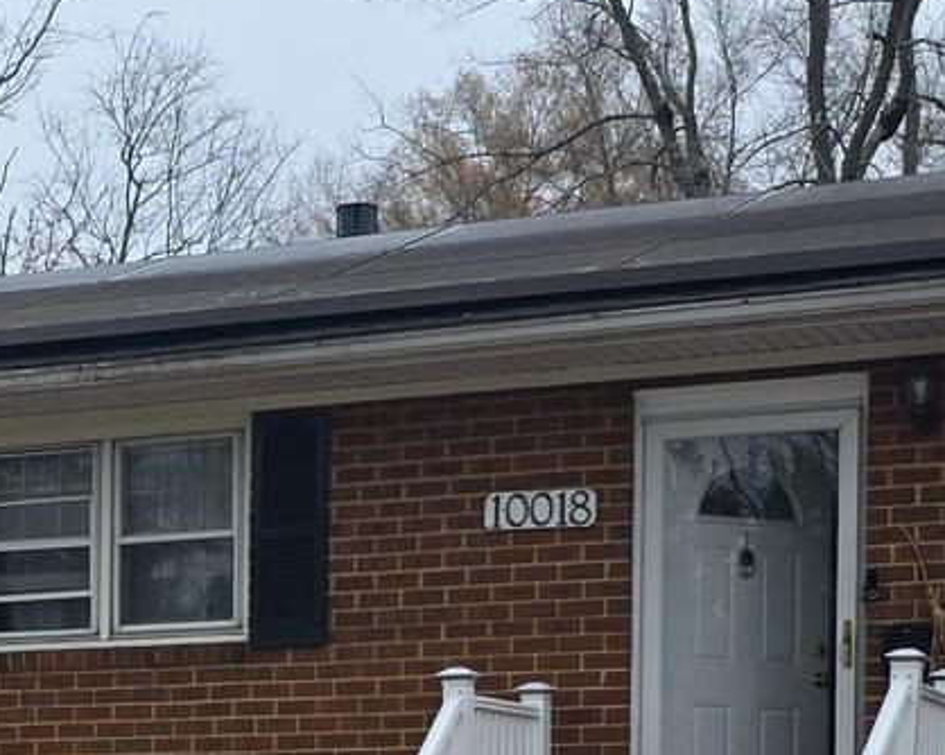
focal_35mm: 110
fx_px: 3075
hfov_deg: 16.9
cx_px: -84
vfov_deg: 13.7
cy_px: 870
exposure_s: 1/180
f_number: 1.7
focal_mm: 6.3
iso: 32
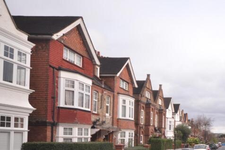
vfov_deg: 67.3
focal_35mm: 18
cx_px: 112
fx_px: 112
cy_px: 75
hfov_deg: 90.0
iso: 200
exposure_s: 1/250
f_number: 4.5
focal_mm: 12
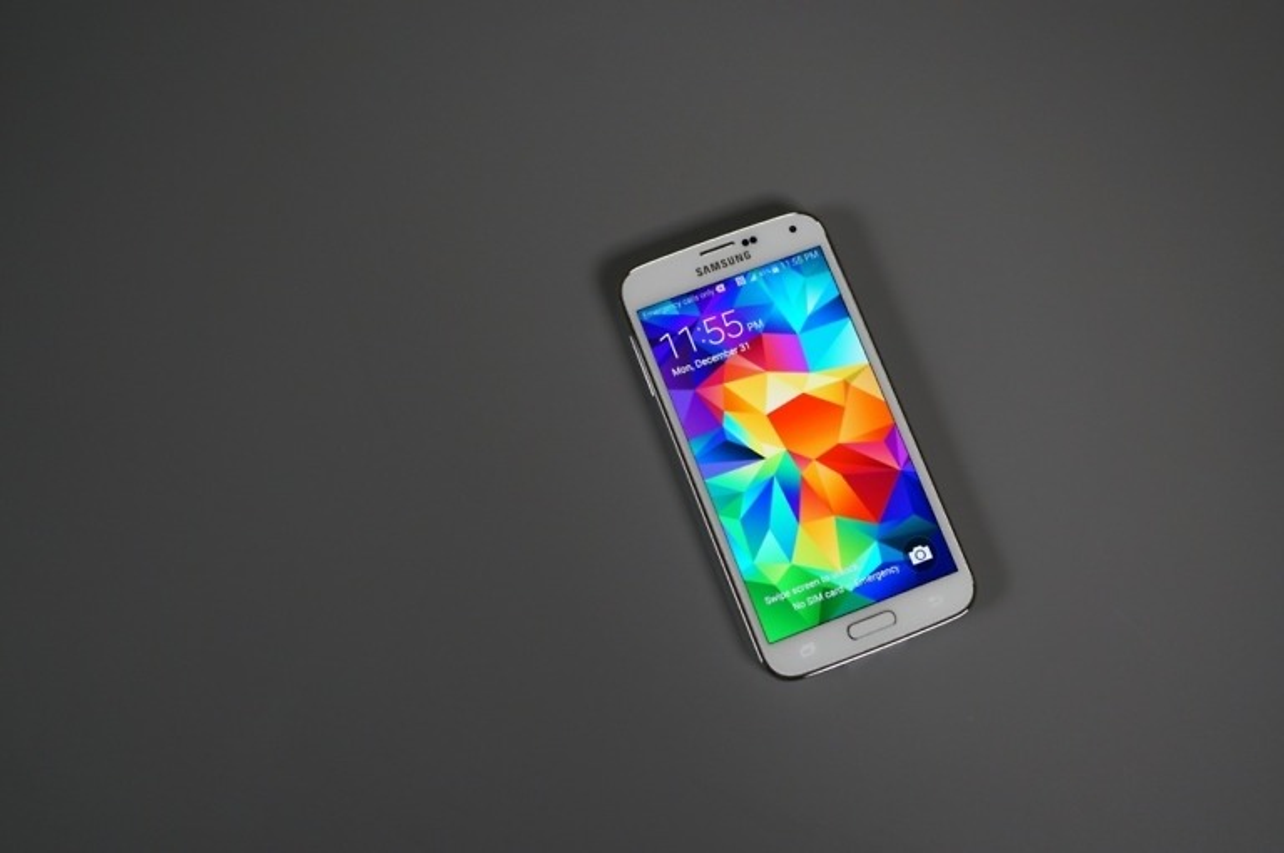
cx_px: 642
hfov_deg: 43.7
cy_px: 426
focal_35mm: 45
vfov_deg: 29.8
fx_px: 1603
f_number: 4.5
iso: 200
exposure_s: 1/60
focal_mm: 30
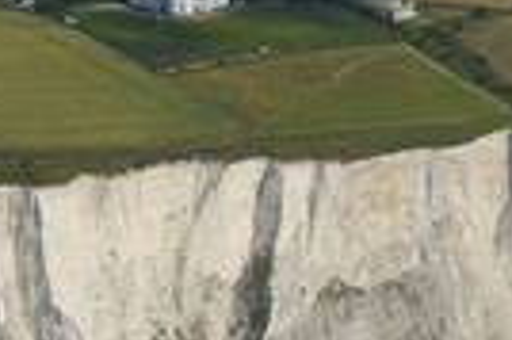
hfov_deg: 3.3
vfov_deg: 2.2
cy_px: 180
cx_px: -80
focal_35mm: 628
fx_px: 8921
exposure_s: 1/800
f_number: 10
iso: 400
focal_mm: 200
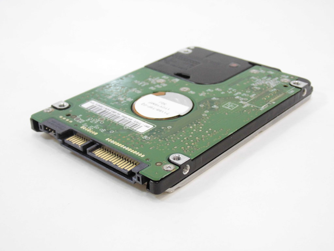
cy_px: 126
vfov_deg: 29.1
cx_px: 167
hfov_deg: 38.2
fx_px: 482
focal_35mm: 50
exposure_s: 1/125
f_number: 4
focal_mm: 8.85
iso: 320
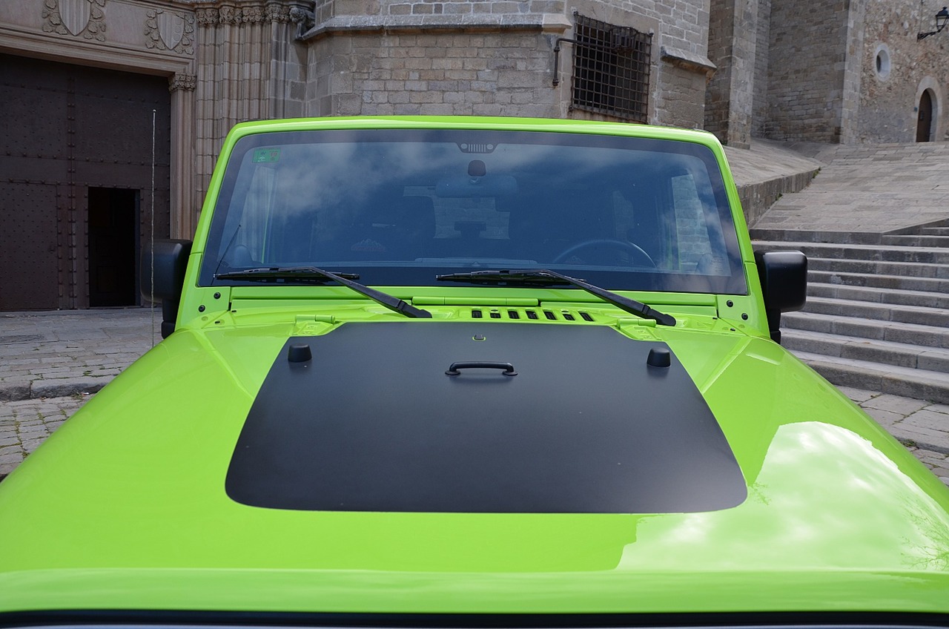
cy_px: 314
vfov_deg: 47.7
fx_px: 710
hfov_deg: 67.5
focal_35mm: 27
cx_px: 474
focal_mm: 18
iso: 200
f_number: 6.3
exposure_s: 1/160
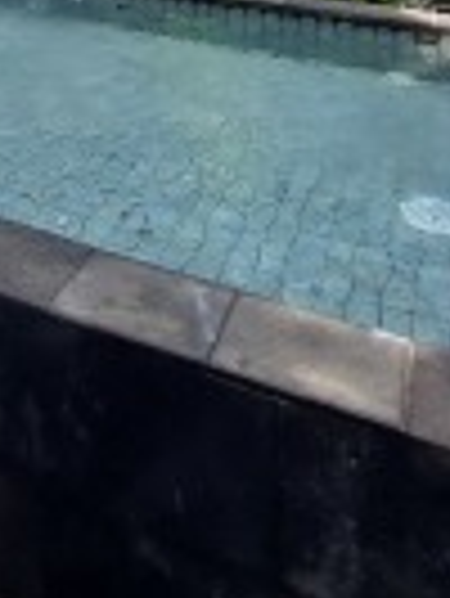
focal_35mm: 45
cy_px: -216
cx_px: 11
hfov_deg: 30.2
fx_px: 779
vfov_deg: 30.8
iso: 50
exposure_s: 1/384
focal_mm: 1.74
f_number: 2.2
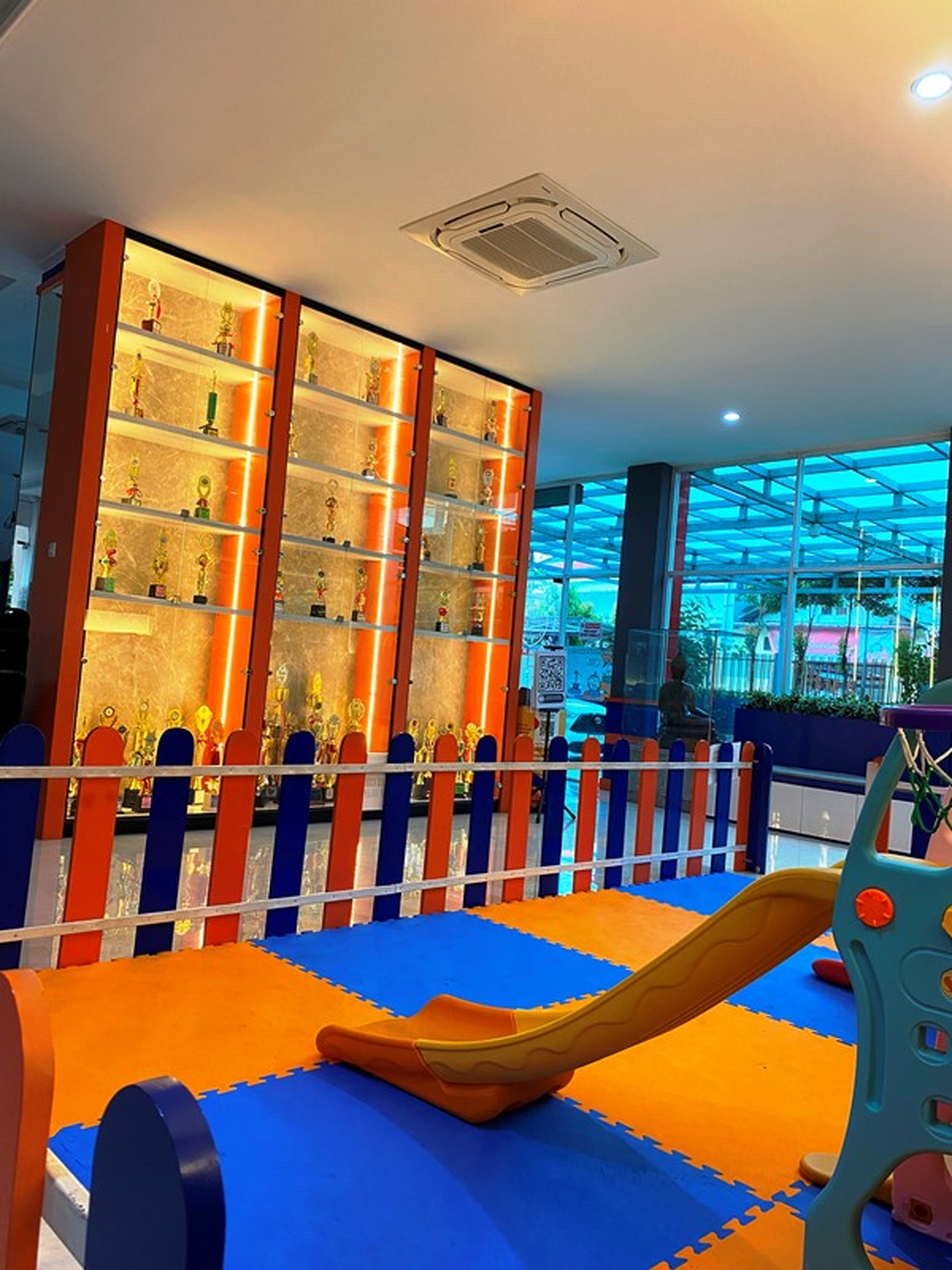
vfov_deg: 67.3
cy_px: 635
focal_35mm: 26
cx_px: 476
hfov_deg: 53.1
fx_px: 953
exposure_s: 1/50
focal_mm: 4.25
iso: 125
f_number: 1.8
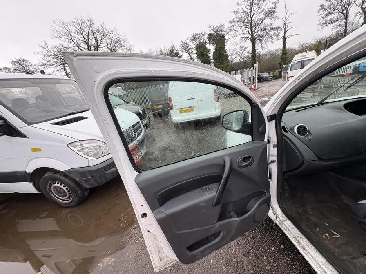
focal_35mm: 14
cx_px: 183
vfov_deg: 85.7
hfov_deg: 102.1
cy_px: 137
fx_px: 148
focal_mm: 2.22
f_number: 2.2
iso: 100
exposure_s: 1/99
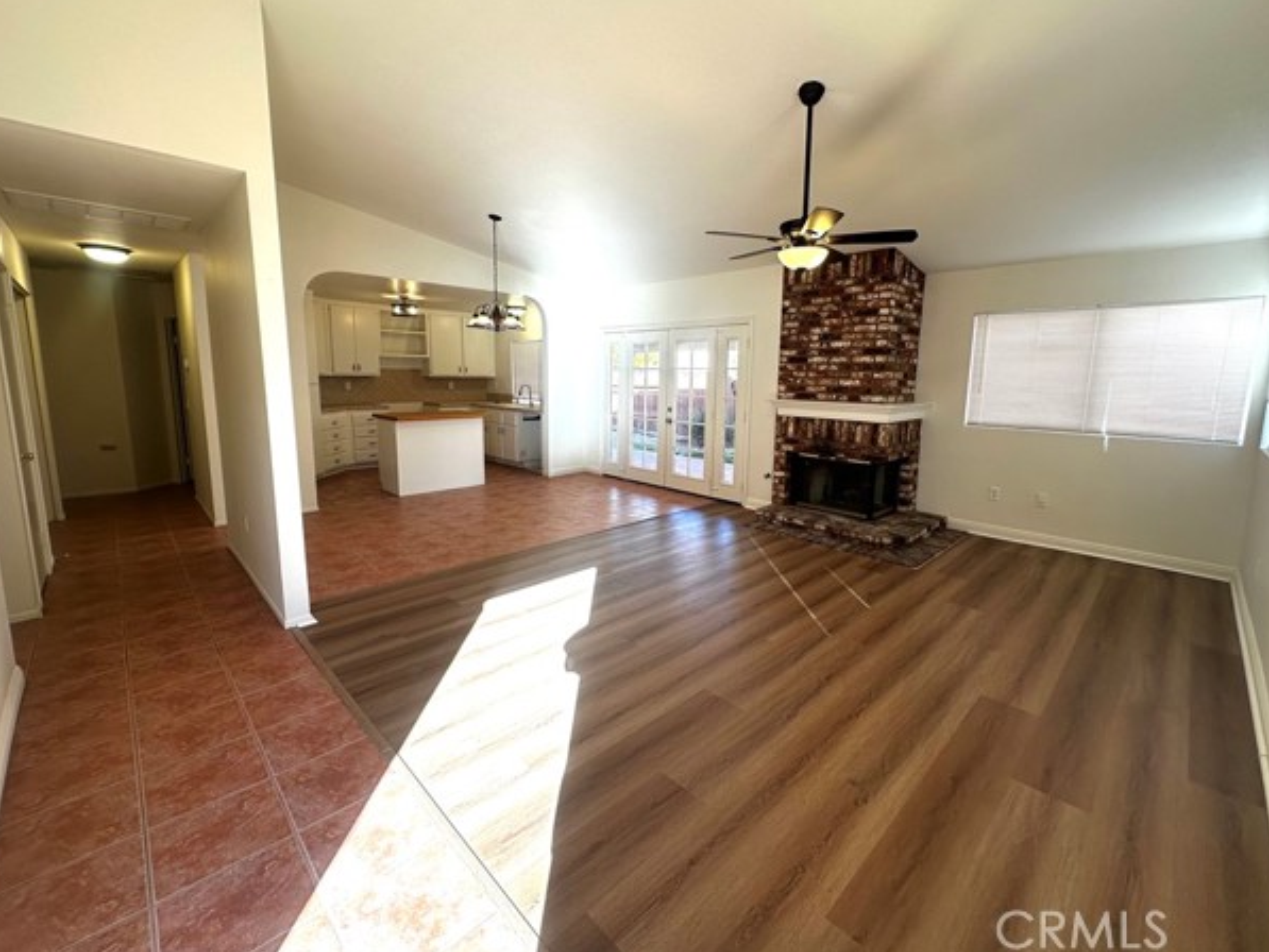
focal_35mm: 15
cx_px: 650
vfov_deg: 81.7
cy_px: 450
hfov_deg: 98.1
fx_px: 550
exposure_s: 1/120
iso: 50
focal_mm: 2.22
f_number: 2.2
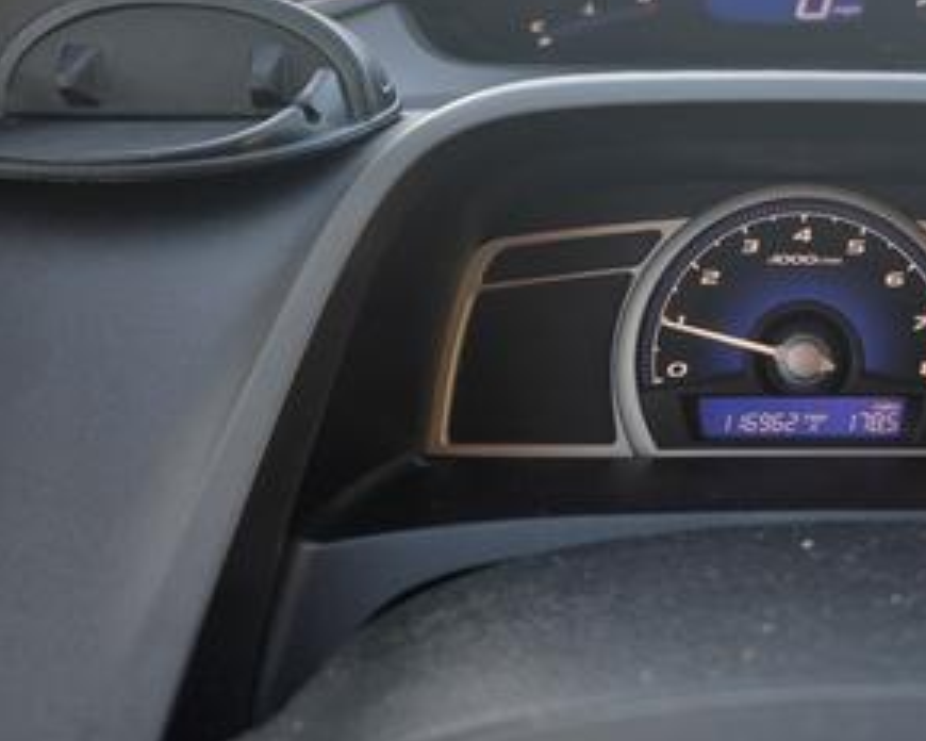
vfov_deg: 38.0
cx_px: 801
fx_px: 1069
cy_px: 278
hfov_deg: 43.5
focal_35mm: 39
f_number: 1.7
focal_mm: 6.3
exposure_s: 1/180
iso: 64
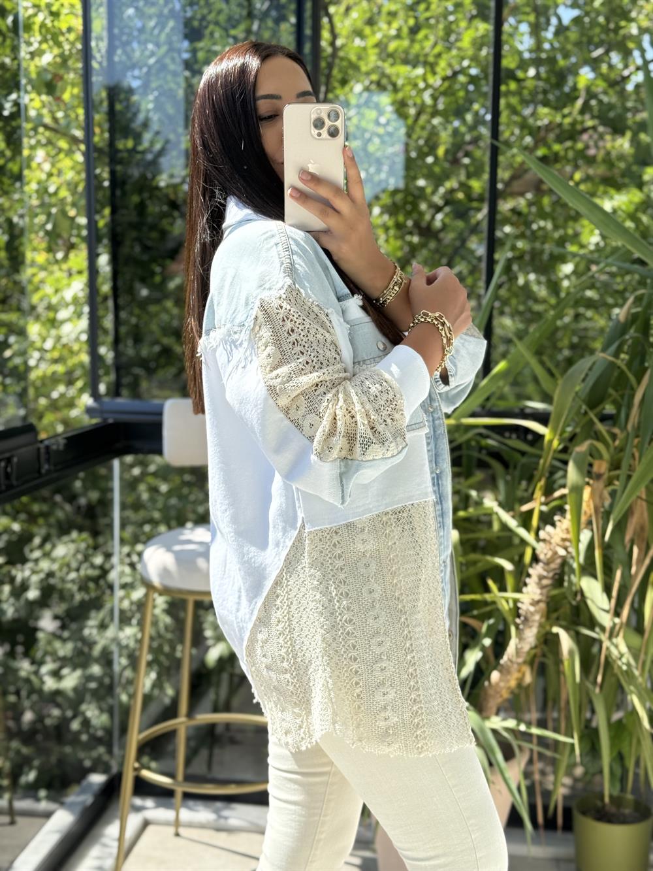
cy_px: 436
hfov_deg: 30.3
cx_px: 326
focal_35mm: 48
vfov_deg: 39.7
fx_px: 1207
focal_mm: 6.76
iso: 64
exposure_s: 1/819
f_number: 1.78
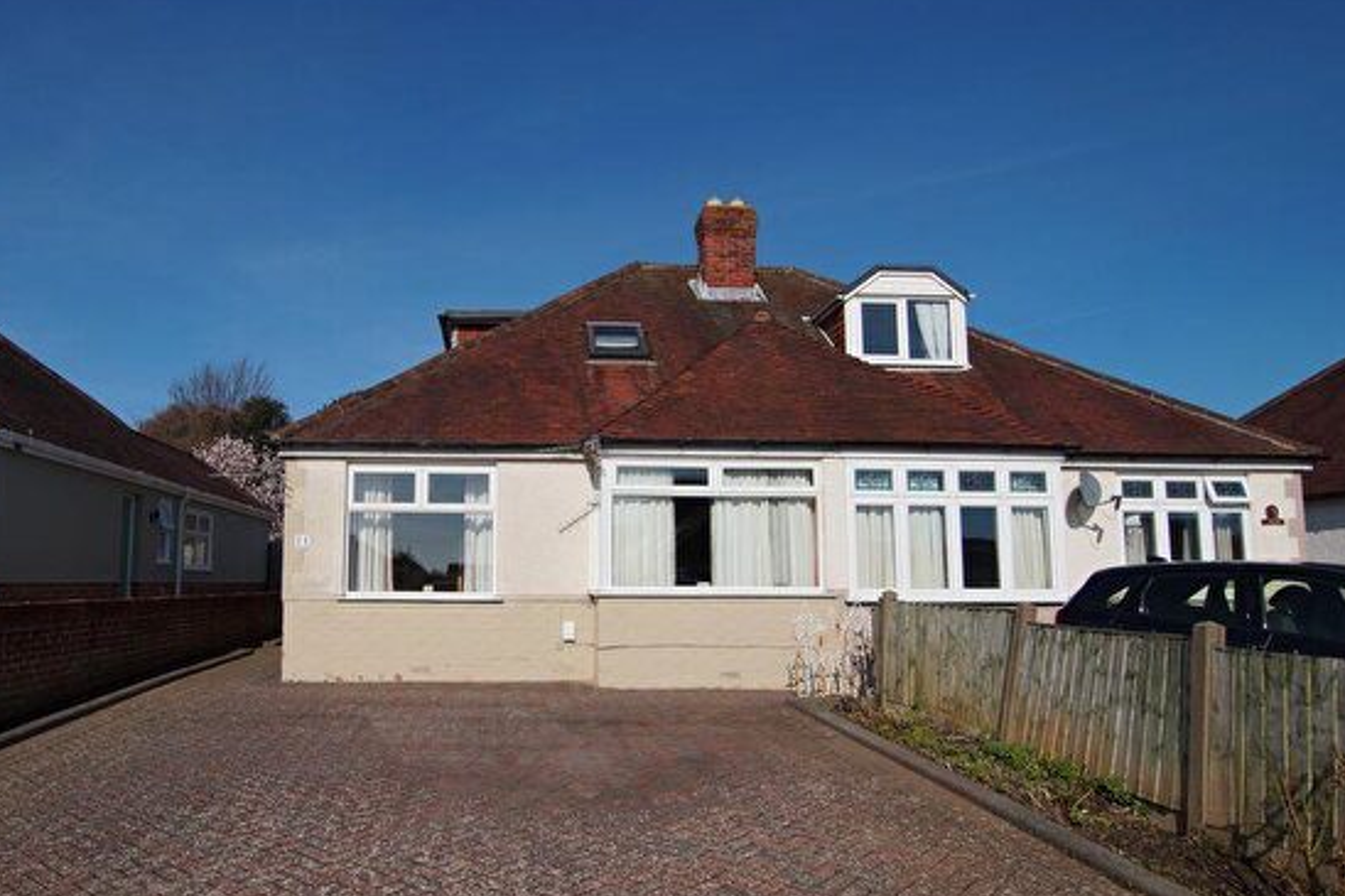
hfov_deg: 75.5
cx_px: 555
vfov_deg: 55.0
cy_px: 498
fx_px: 859
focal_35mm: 23
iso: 100
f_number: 8
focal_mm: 12
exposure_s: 1/640
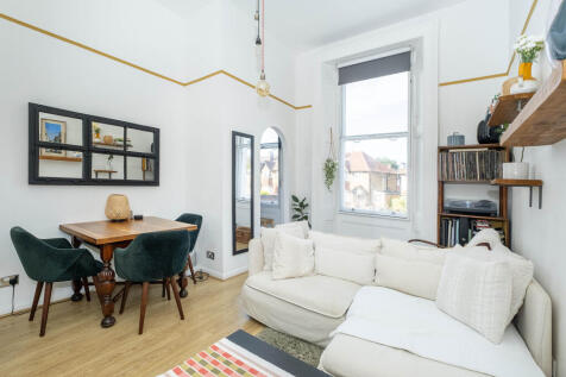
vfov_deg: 77.3
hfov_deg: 100.4
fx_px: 236
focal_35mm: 15
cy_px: 188
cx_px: 283
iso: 640
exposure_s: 1/170
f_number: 6.4
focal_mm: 10
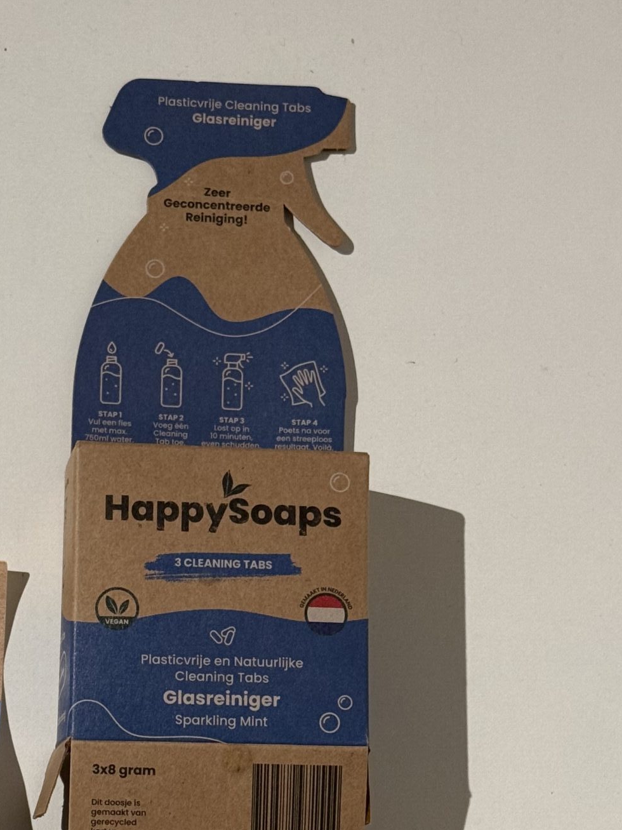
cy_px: 715
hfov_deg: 15.7
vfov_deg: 20.5
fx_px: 2252
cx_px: 171
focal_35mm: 94
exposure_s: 1/50
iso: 160
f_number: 1.78
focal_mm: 6.76
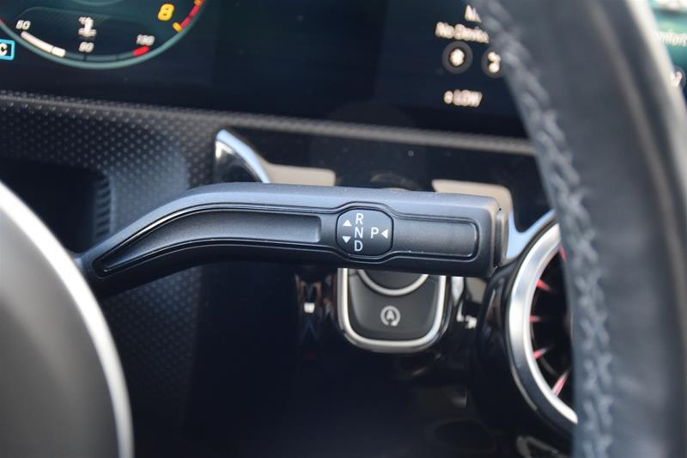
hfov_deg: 33.4
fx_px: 1145
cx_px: 344
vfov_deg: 22.6
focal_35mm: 60
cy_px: 229
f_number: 4.5
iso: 2000
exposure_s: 1/60
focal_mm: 40
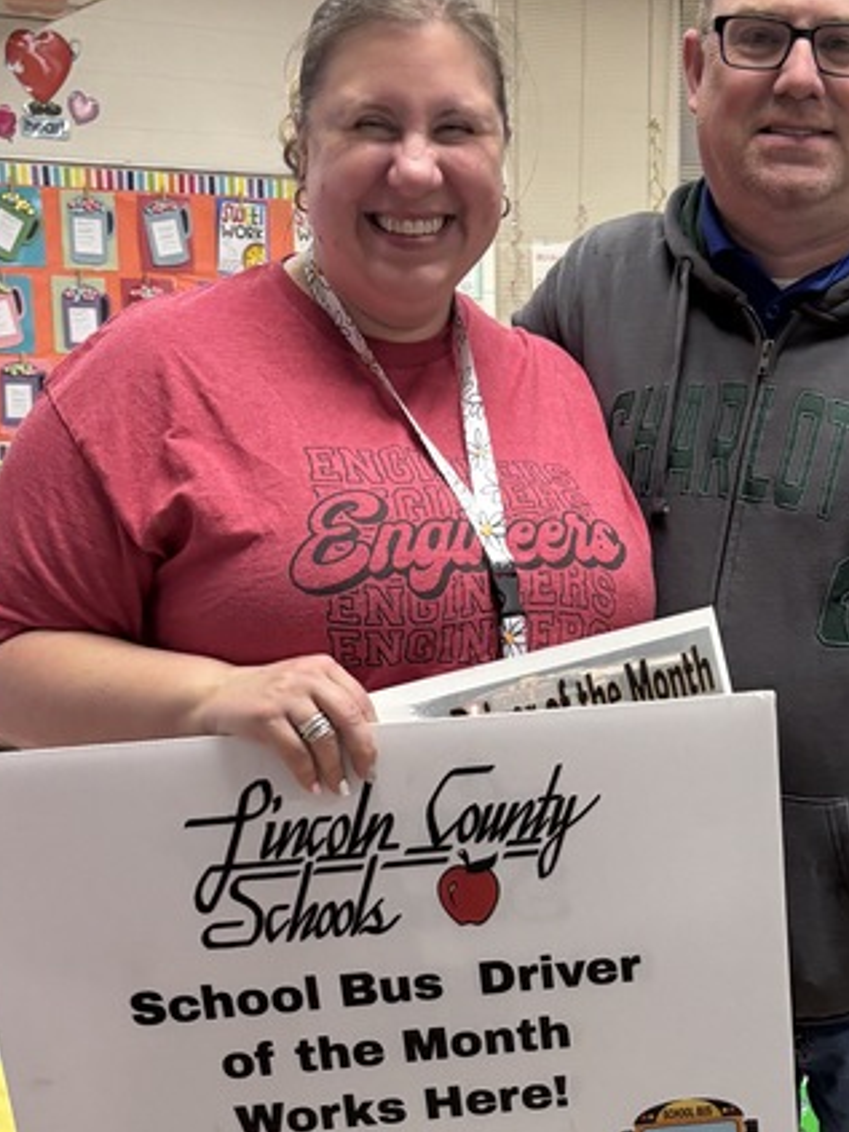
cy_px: 963
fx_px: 2061
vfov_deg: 29.7
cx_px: 645
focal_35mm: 63
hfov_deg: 23.0
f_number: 1.6
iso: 160
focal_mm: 5.96
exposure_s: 1/60
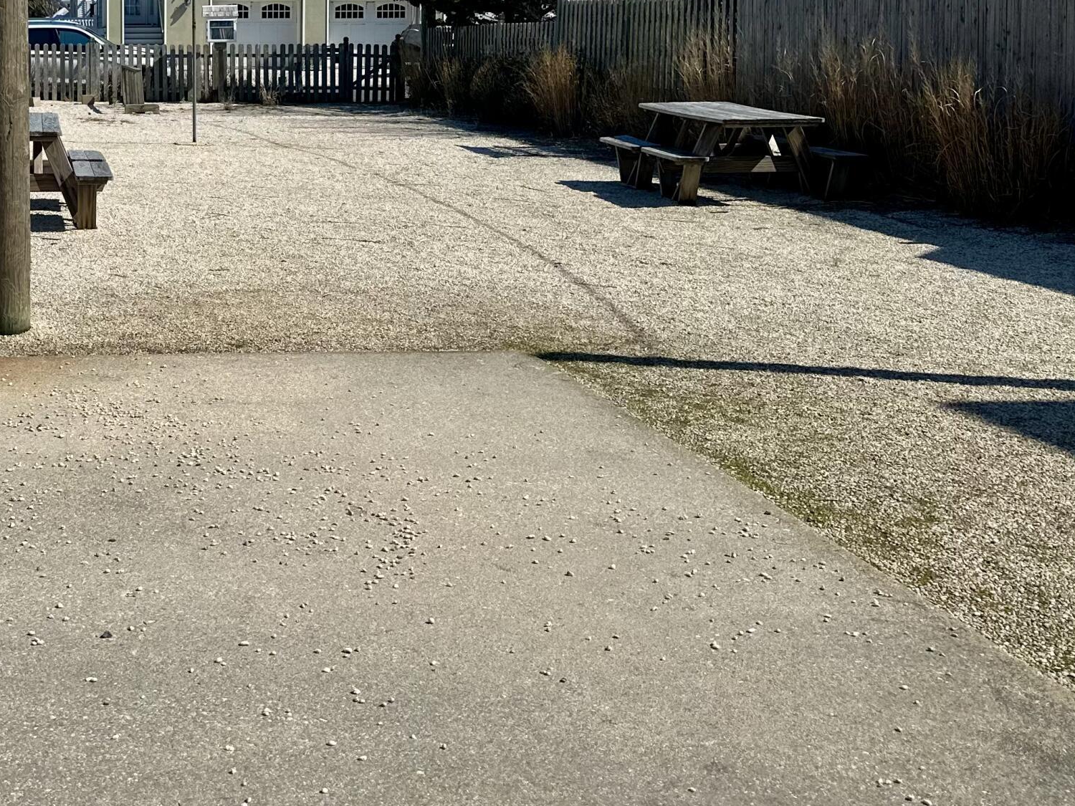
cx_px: 119
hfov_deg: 37.2
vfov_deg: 29.3
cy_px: 112
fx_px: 1491
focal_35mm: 48
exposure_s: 1/8929
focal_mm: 6.86
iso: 80
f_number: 1.78
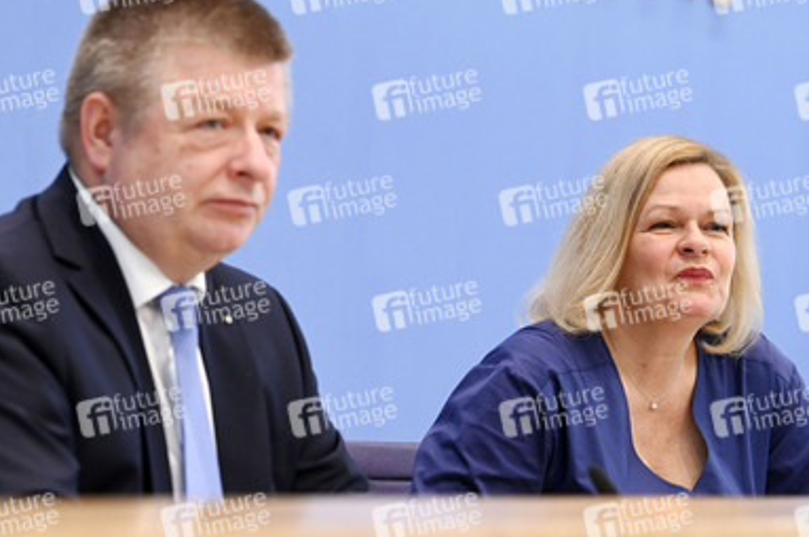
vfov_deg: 12.2
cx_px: 371
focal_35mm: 112
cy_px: 254
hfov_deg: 18.3
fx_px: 2513
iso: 4000
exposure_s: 1/1000
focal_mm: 95
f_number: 4.5
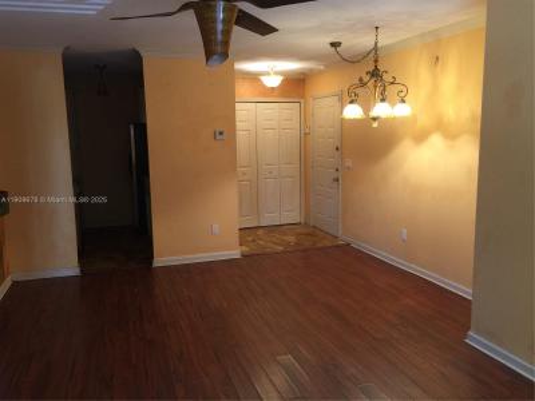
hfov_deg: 61.7
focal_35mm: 29
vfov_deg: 48.2
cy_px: 200
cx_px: 268
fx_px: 448
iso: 32
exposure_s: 1/15
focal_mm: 4.15
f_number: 2.2
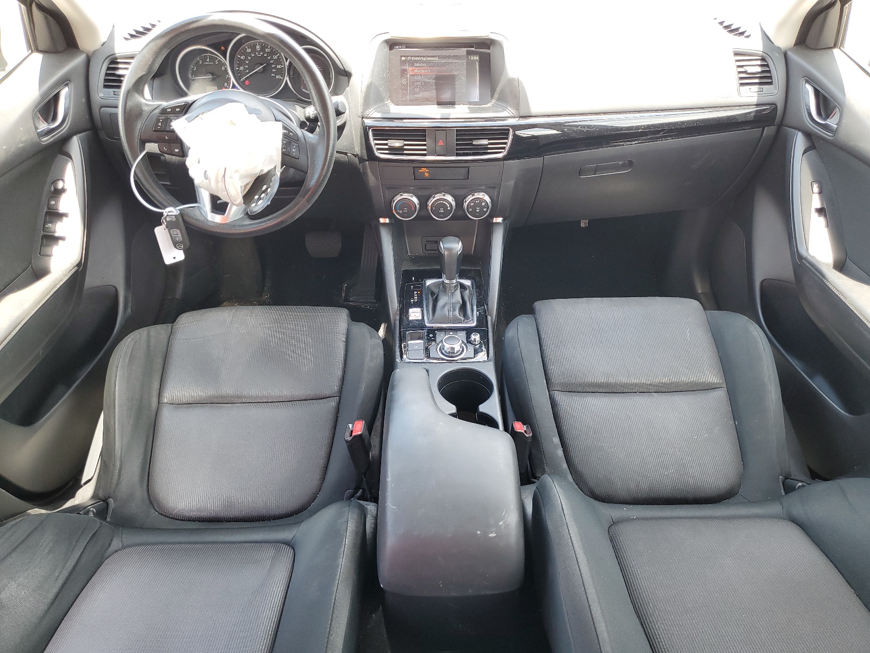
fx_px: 653
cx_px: 435
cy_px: 326
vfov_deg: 53.1
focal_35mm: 26
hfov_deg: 67.3
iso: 65
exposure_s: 1/120
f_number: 1.5
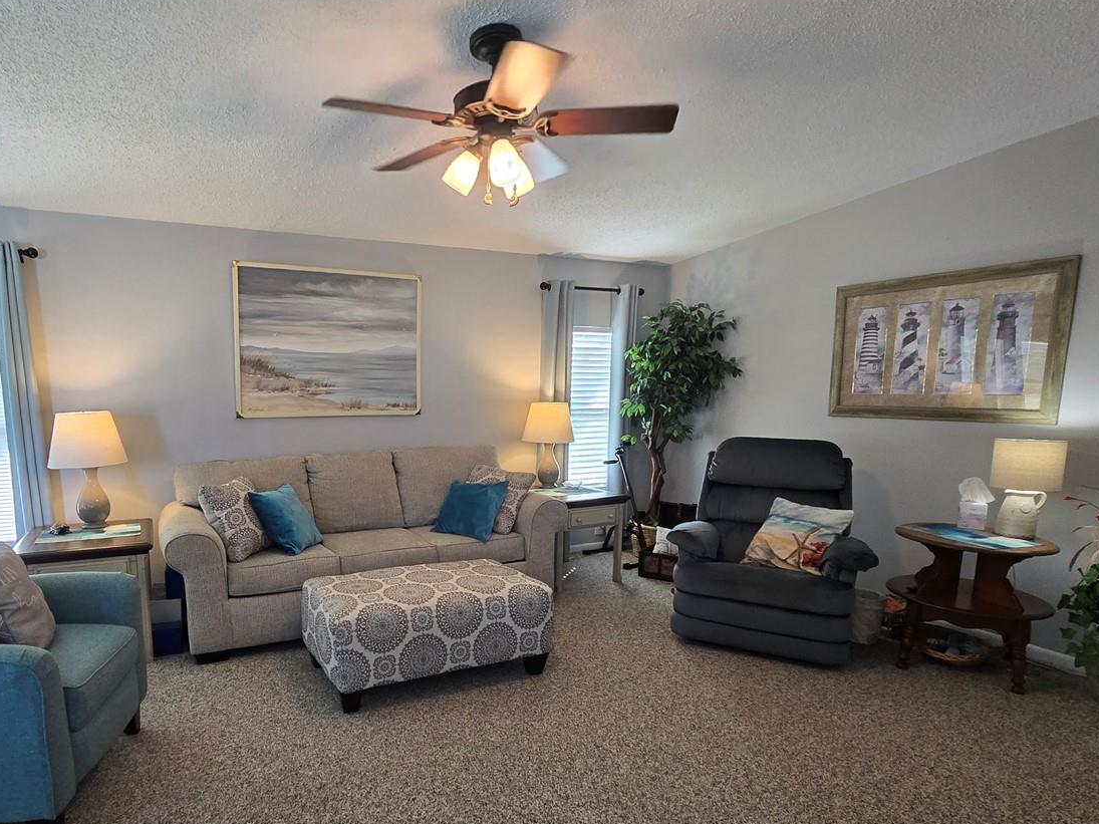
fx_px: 603
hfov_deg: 83.4
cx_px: 429
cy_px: 493
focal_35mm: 19
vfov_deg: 68.0
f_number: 2.2
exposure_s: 1/60
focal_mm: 2.2
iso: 160
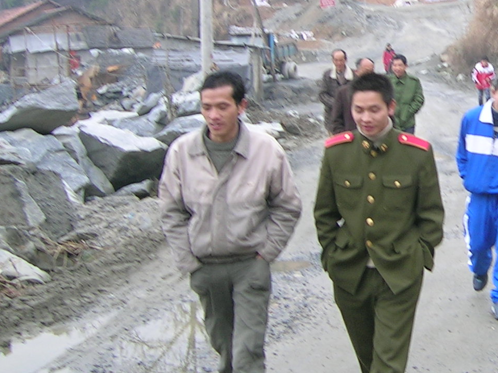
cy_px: 132
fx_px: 1107
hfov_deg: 24.0
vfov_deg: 19.1
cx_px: 521
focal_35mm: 77
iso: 50
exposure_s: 1/94.8
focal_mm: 5.5
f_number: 2.8
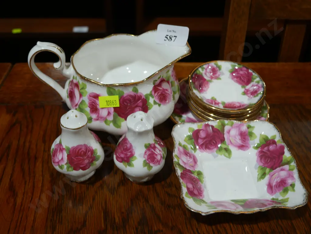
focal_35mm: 44
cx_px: 156
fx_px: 395
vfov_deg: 32.9
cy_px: 117
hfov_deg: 42.9
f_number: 4.7
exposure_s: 1/80
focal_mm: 22
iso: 200
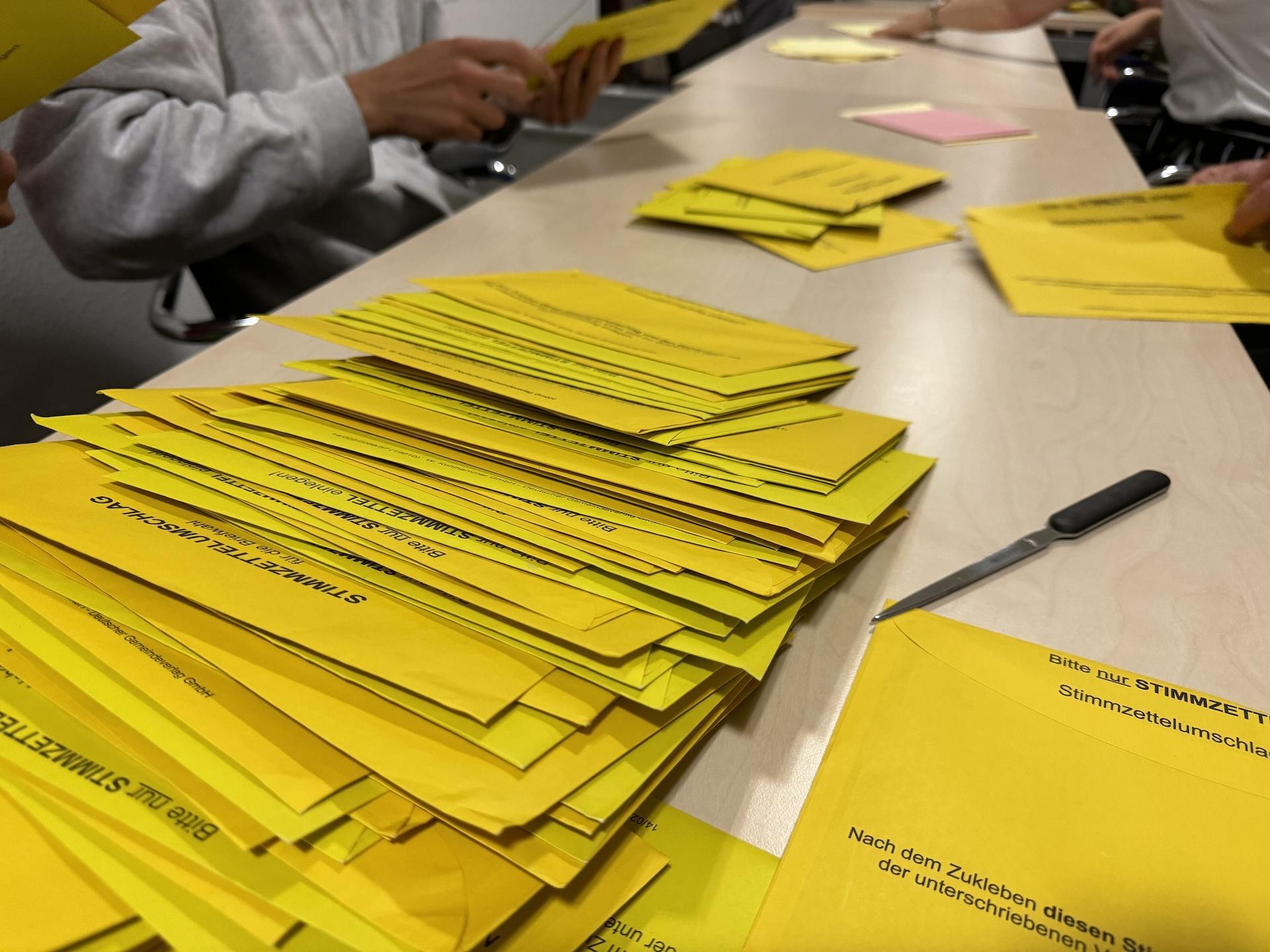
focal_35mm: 24
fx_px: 881
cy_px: 476
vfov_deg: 56.8
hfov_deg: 71.6
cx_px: 635
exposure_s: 1/50
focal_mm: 6.76
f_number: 1.78
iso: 250
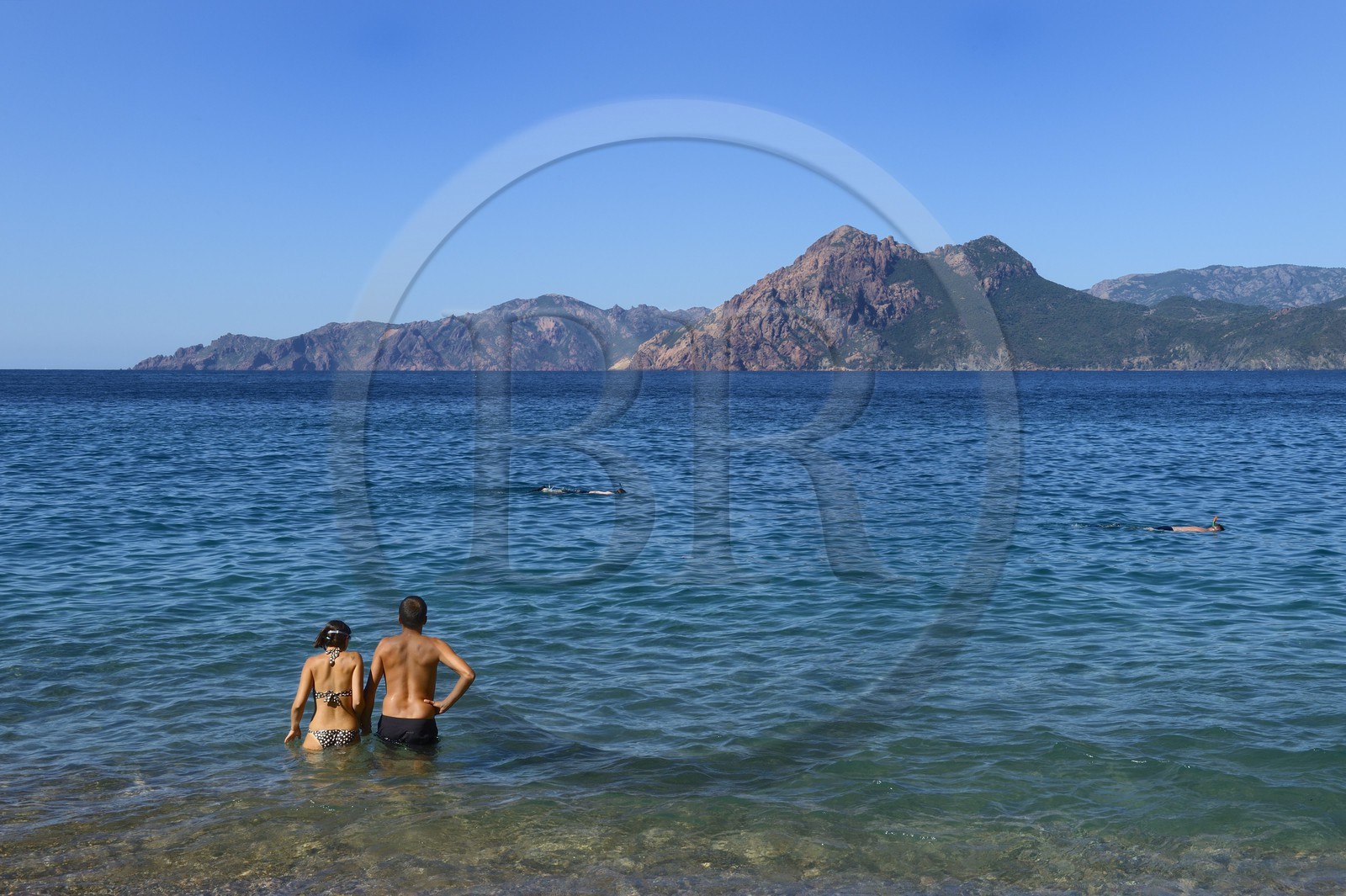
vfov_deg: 29.8
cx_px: 673
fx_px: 1682
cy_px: 448
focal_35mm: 45
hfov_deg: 43.6
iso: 200
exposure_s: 1/250
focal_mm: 45
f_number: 14
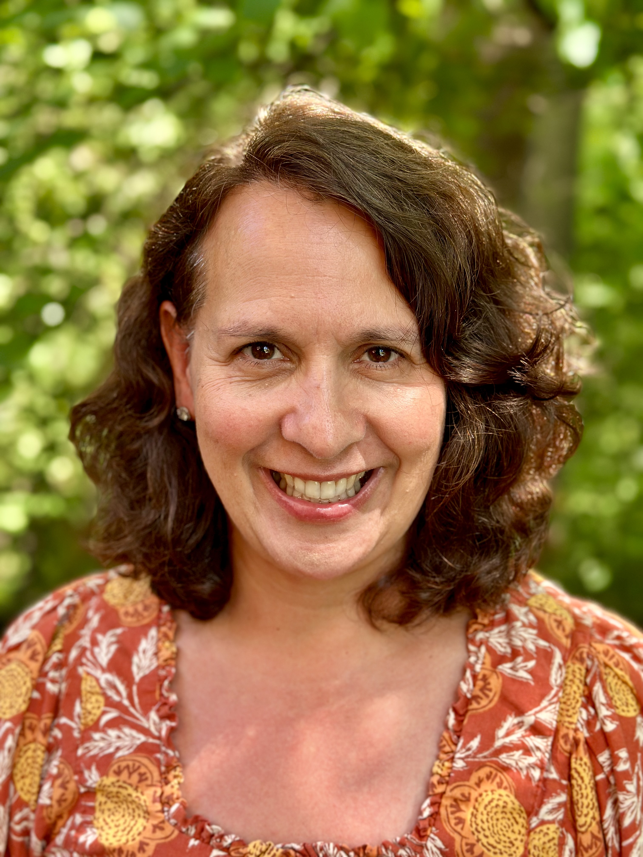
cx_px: 322
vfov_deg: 39.7
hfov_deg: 30.3
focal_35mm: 48
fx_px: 1189
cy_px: 428
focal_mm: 6.86
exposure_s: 1/126
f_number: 1.78
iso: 125
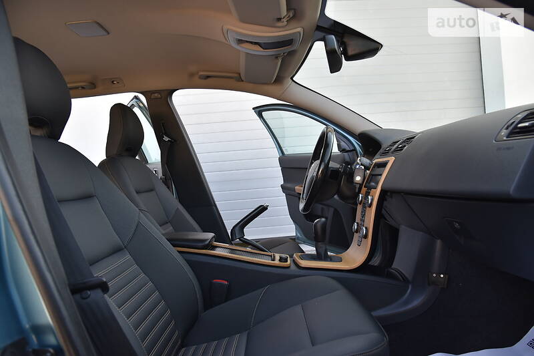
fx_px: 356
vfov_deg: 53.1
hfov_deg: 73.8
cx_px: 267
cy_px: 178
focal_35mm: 24
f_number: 5.6
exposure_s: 1/125
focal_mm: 24
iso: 400
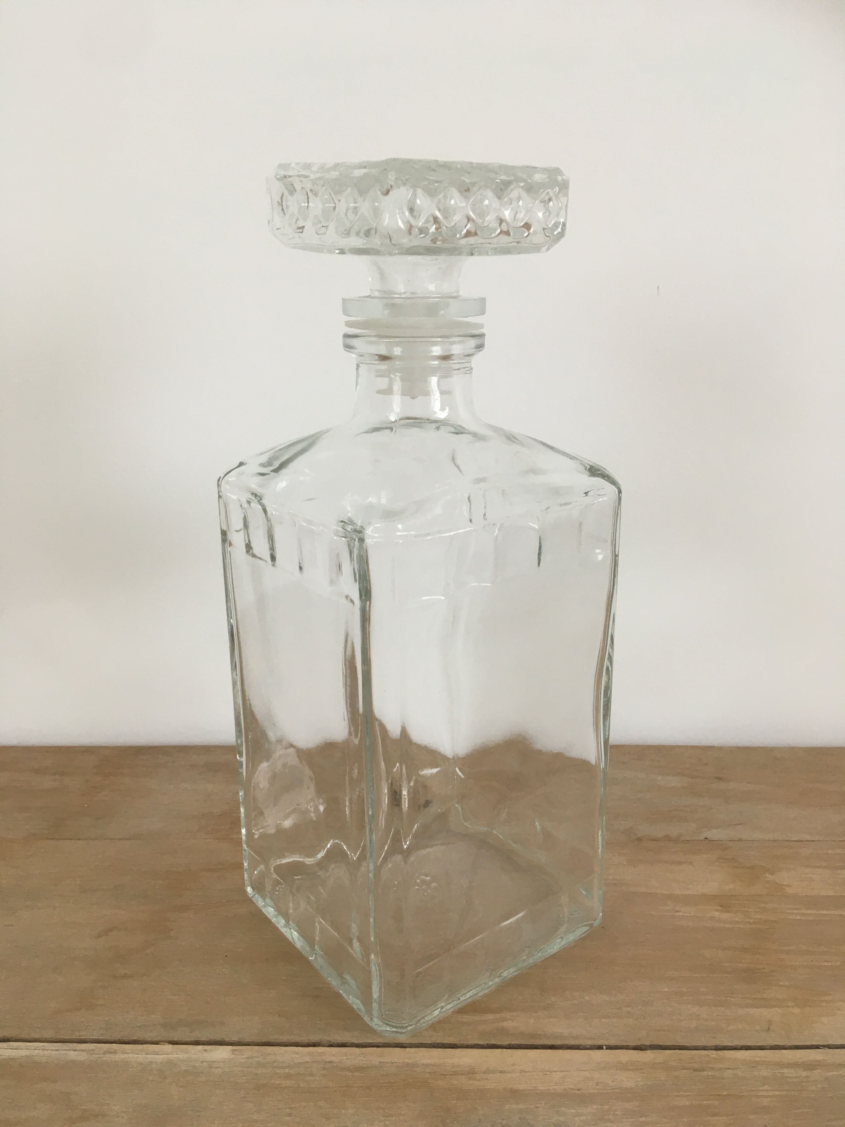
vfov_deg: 61.7
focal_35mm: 29
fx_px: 944
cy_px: 564
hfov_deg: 48.2
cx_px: 422
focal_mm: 4.15
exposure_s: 1/33
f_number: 2.2
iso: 80
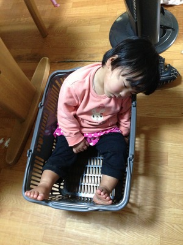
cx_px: 92
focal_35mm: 33
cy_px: 122
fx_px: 233
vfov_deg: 55.4
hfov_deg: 42.9
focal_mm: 4.13
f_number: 2.4
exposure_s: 1/20
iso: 320
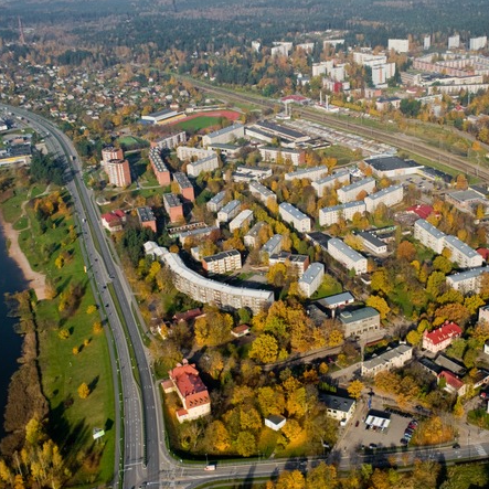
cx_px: 285
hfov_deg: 39.1
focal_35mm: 43
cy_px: 272
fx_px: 687
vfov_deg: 39.1
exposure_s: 1/5000
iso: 400
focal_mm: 28
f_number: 3.2
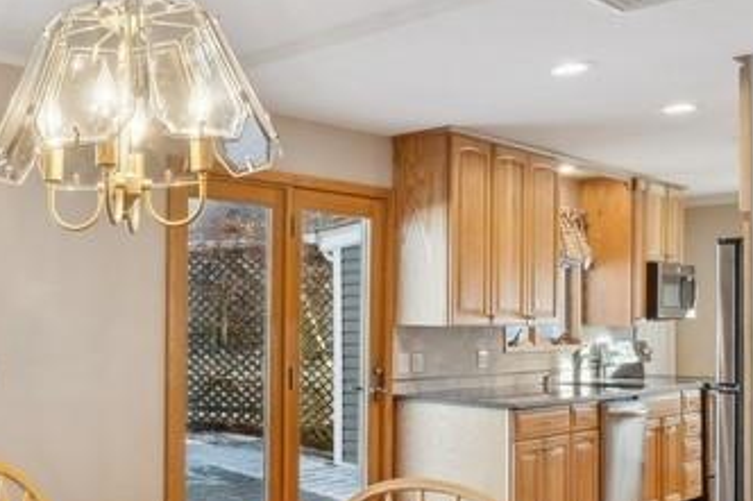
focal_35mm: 38
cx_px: -79
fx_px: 794
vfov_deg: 34.6
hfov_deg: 40.6
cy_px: 345
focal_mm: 14
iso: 400
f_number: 8
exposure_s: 1/80
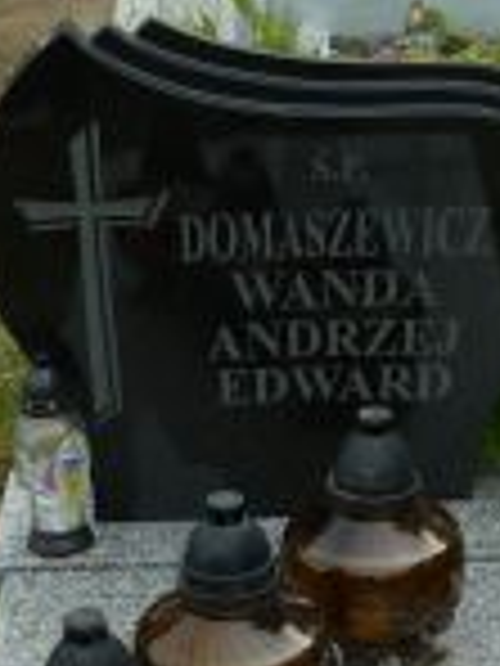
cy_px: 927
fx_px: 1560
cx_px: 212
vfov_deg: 21.2
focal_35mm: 81
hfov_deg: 18.2
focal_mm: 4.1
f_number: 4
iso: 80
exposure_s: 1/160
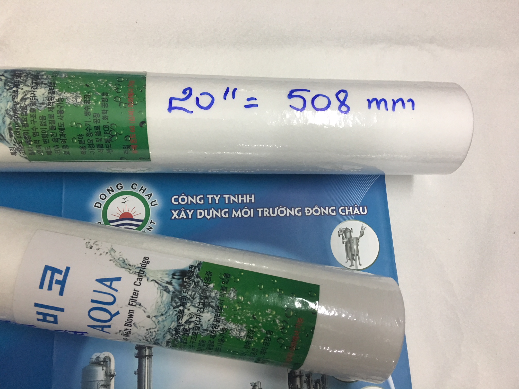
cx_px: 260
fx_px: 435
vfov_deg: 48.2
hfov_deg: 61.7
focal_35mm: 29
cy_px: 194
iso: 100
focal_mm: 4.15
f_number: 2.2
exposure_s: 1/17
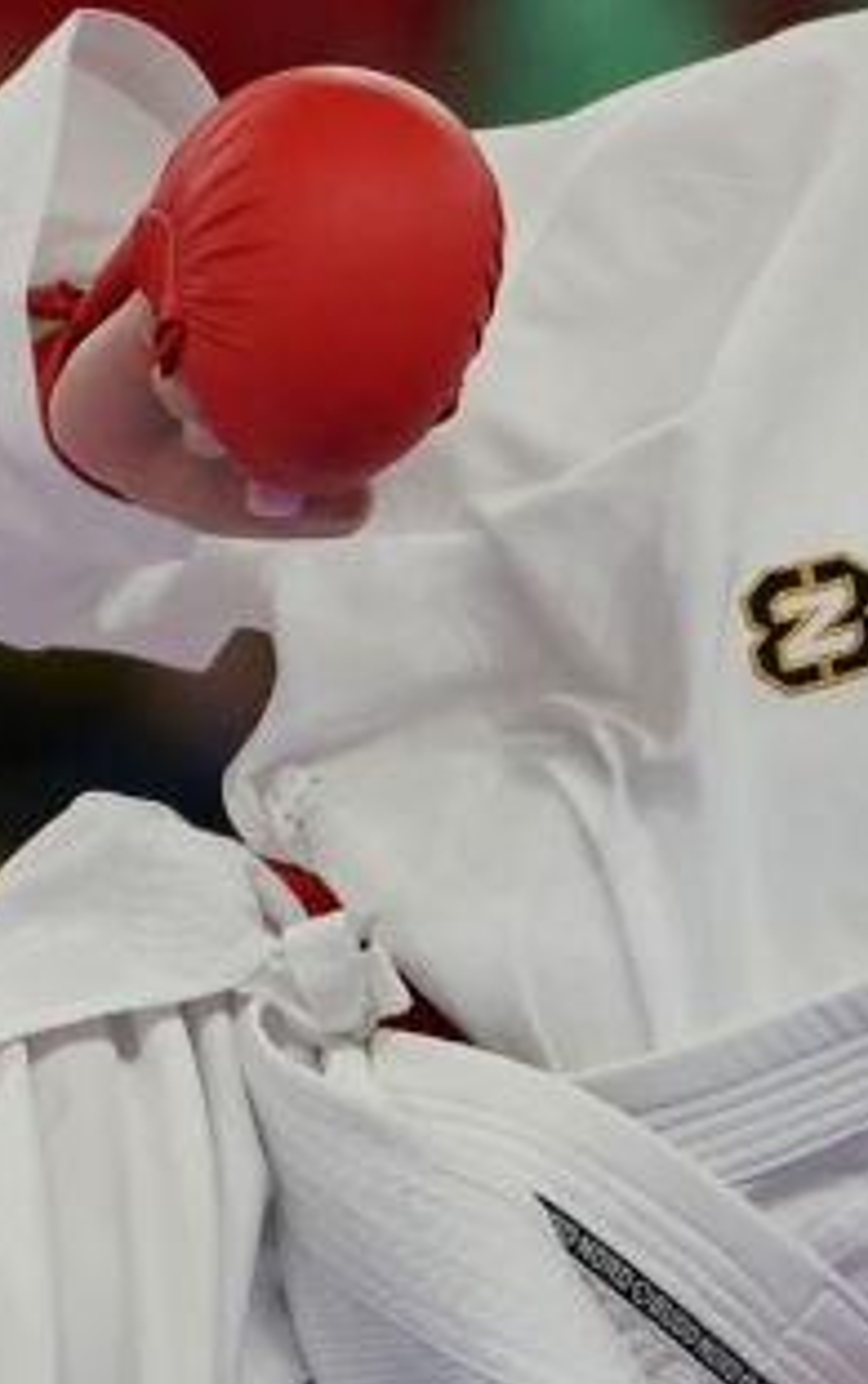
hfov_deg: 1.1
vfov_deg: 1.8
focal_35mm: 1178
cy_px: 672
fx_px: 44484
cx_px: -156
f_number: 2.8
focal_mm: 200
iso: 1600
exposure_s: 1/1000
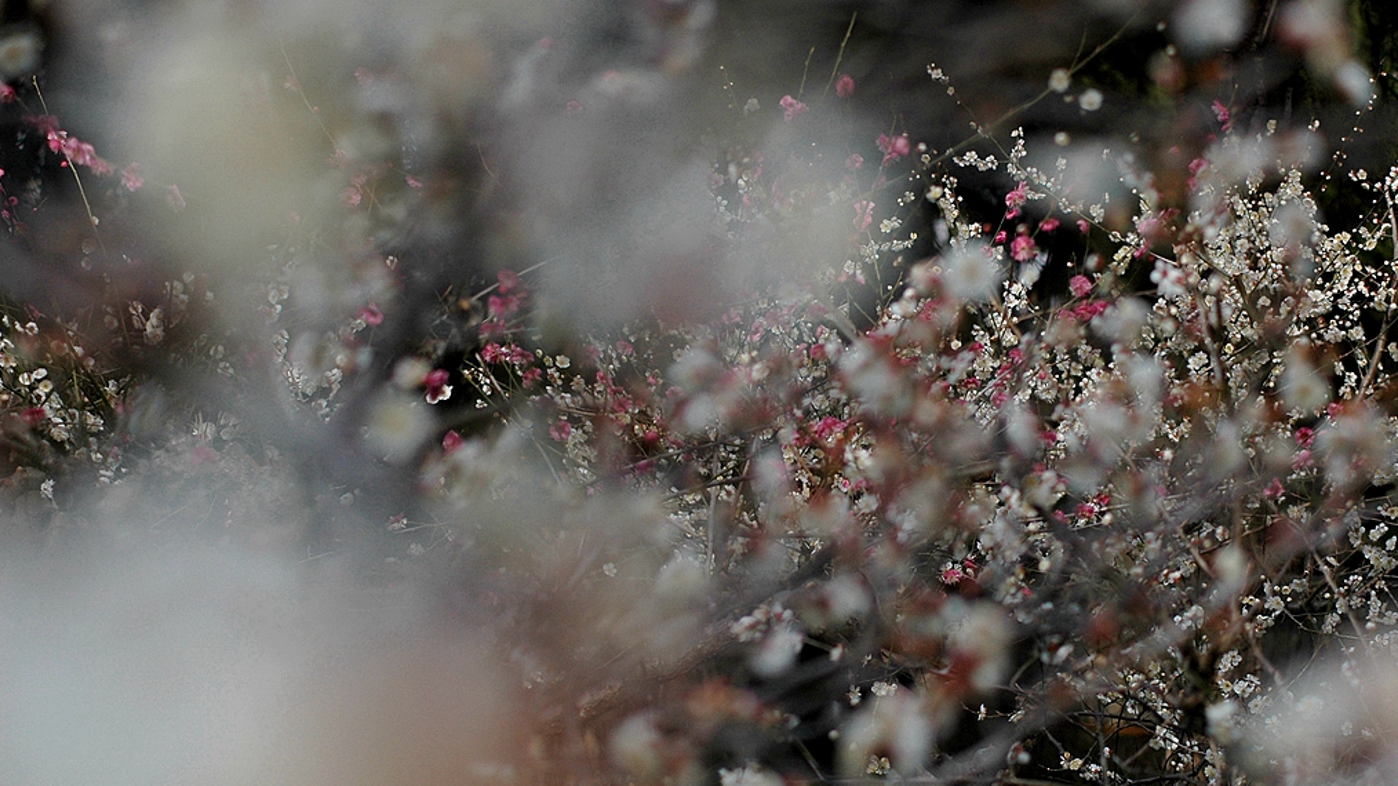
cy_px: 405
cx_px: 700
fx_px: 4114
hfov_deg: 19.3
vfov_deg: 10.9
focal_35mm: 111
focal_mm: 70
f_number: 4.5
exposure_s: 1/1000
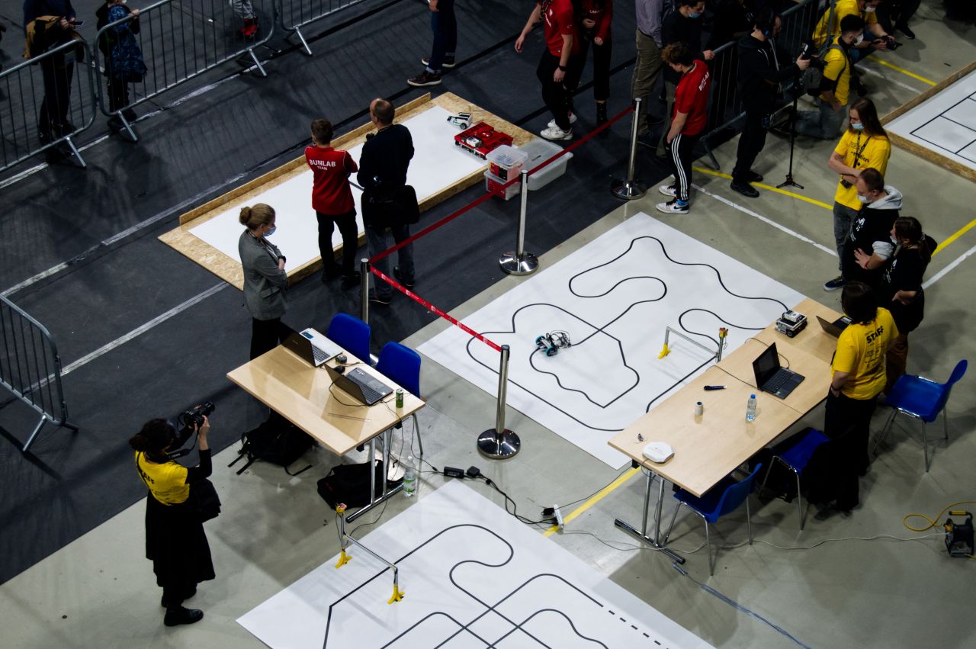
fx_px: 1828
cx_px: 488
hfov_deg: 29.9
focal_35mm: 68
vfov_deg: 20.1
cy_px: 324
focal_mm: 45
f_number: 5.3
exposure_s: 1/320
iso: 800
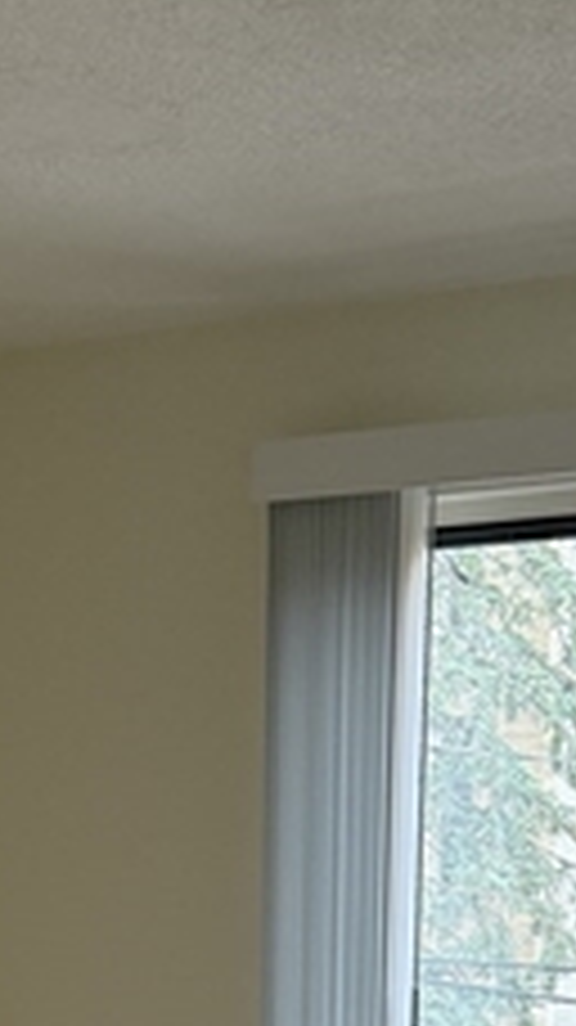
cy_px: 1346
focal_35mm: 88
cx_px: 230
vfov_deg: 21.7
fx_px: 2393
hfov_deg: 13.7
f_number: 1.78
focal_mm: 6.76
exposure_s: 1/60
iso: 200
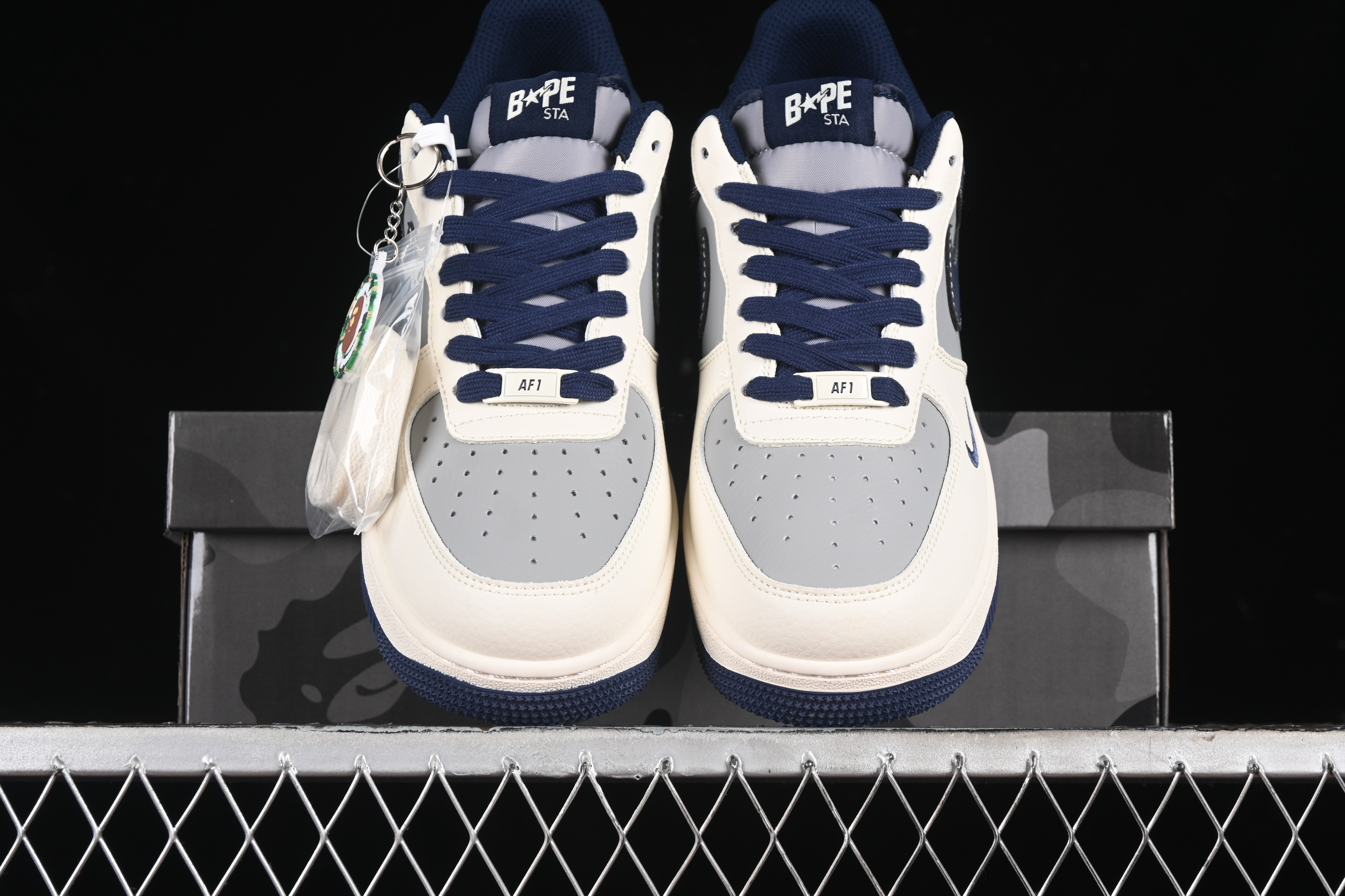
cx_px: 672
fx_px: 2802
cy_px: 448
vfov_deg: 18.2
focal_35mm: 75
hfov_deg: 27.0
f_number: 7.1
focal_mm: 50
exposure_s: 1/80
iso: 160
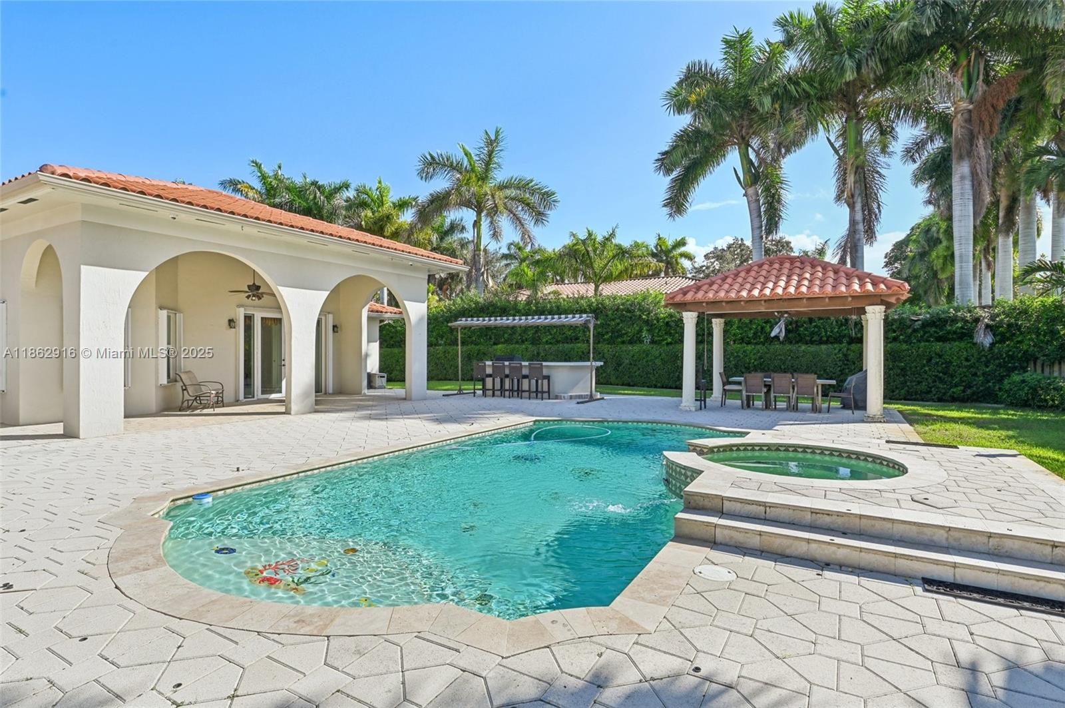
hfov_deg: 87.0
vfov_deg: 64.4
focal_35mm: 19
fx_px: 561
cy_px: 354
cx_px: 532
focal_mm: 19
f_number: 8
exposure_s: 1/250
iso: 100
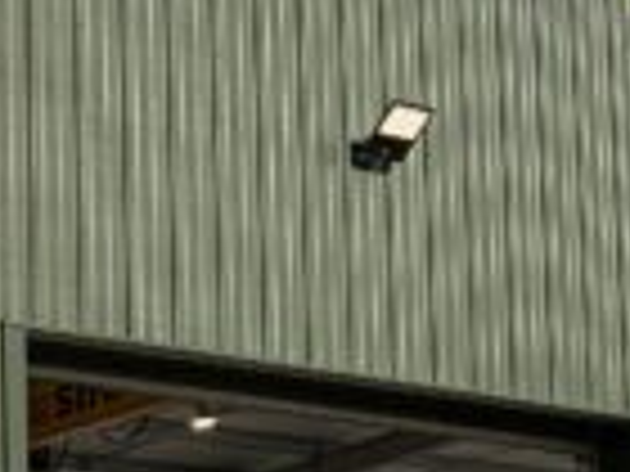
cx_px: -608
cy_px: 742
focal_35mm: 133
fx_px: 2421
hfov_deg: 13.0
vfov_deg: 10.7
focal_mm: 3
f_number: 1.8
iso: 16
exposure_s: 1/1786
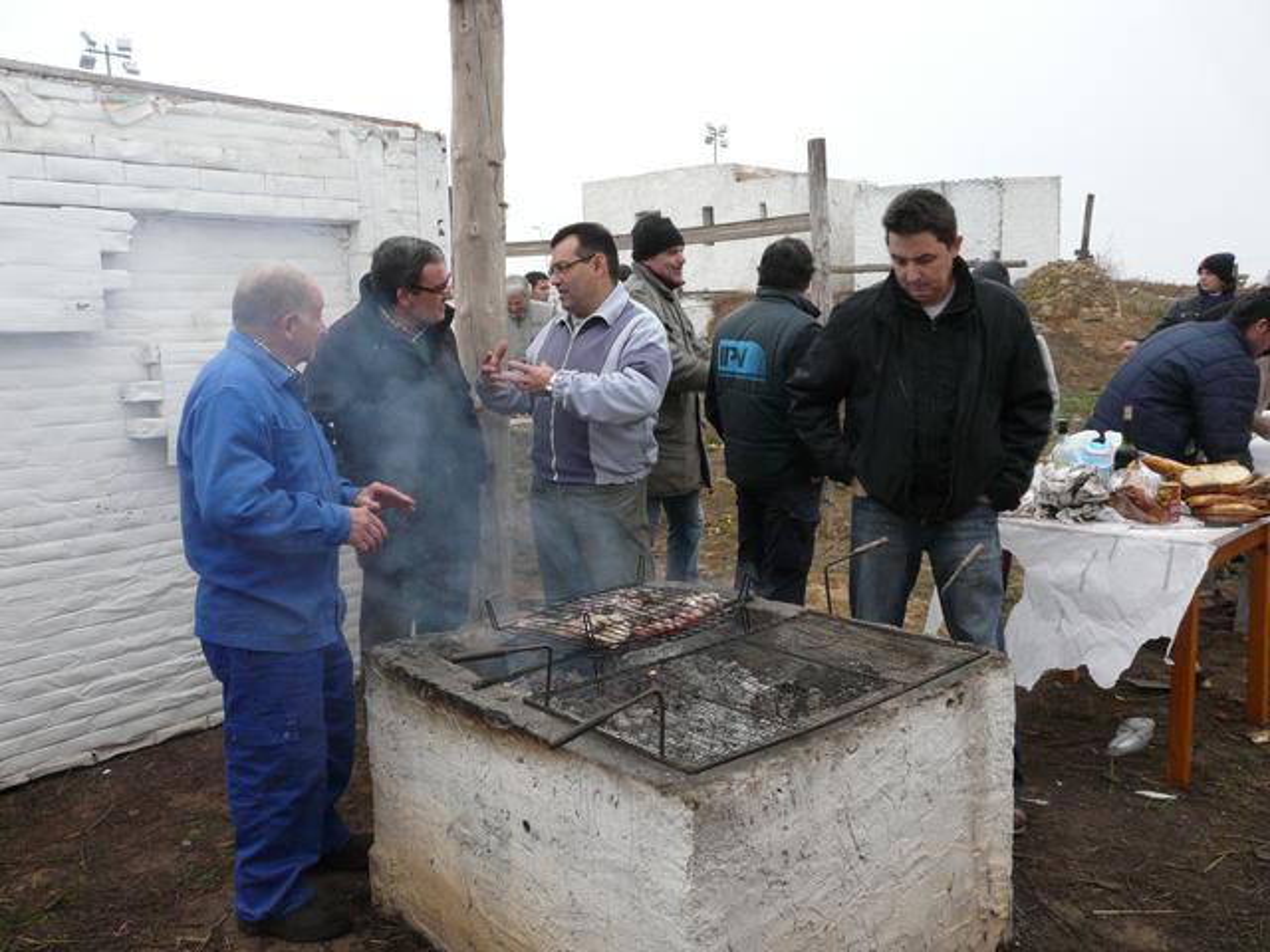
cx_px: 635
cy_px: 476
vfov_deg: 49.7
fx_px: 1027
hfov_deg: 63.4
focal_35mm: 28
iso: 200
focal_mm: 4.6
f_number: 2.8
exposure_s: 1/80
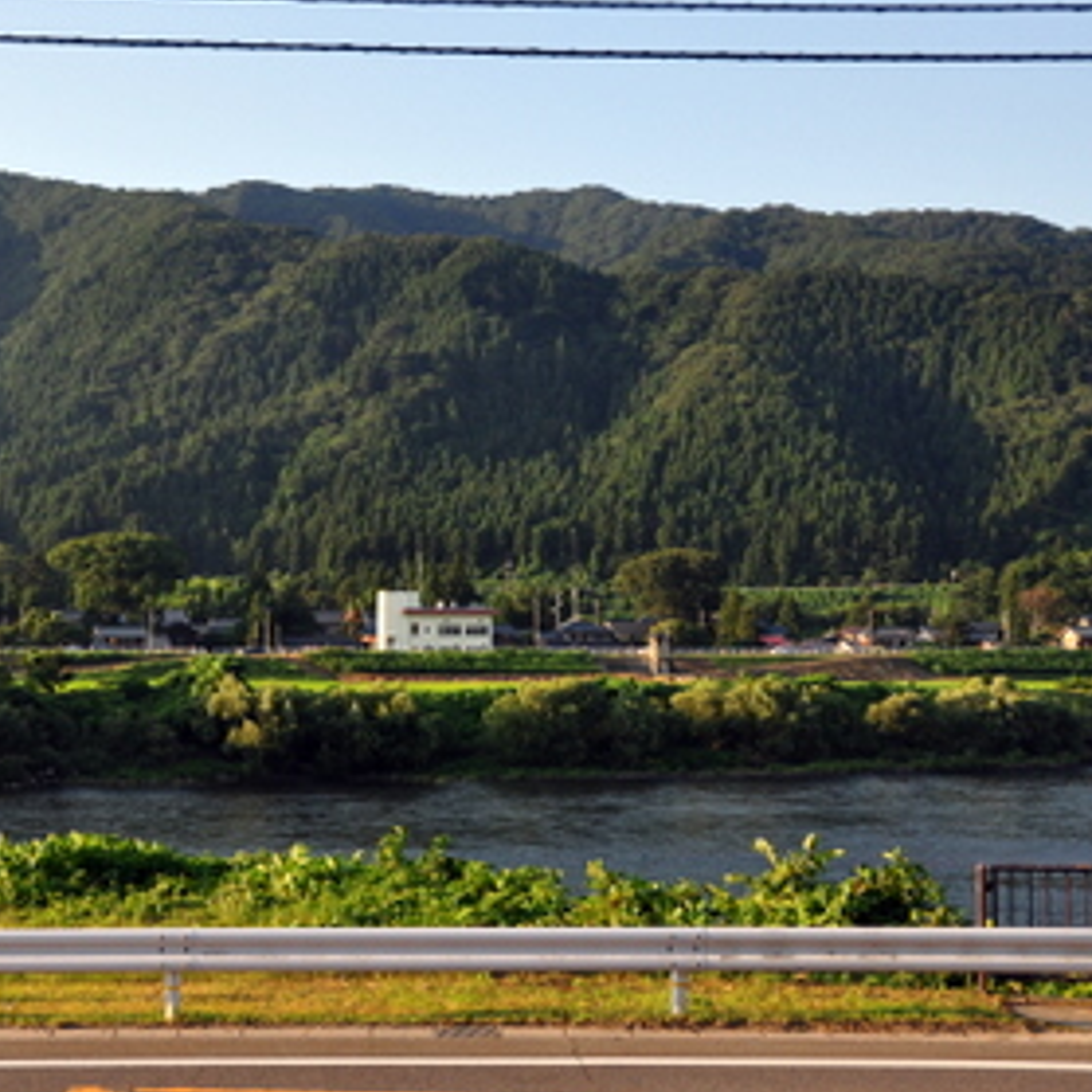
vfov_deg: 30.0
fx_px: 2034
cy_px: 573
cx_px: 188
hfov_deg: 29.2
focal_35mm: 57
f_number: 6.3
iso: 500
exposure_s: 1/1000
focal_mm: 26
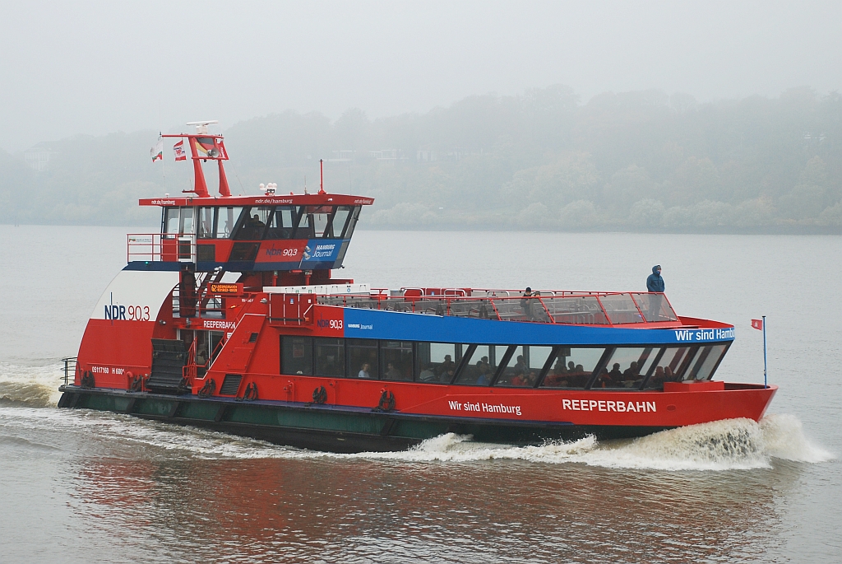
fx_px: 2177
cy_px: 282
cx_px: 421
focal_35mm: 93
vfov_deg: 14.7
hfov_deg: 21.9
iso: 250
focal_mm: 62
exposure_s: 1/125
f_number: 5.3
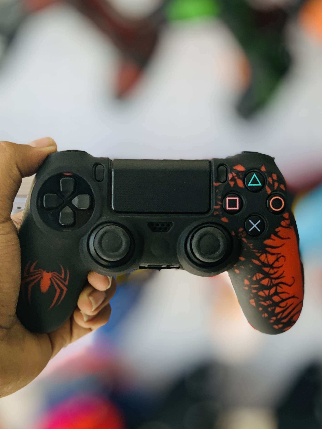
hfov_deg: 28.0
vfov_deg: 36.8
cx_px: 161
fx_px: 645
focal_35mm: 52
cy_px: 214
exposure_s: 1/122
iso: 20
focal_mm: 6
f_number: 2.4
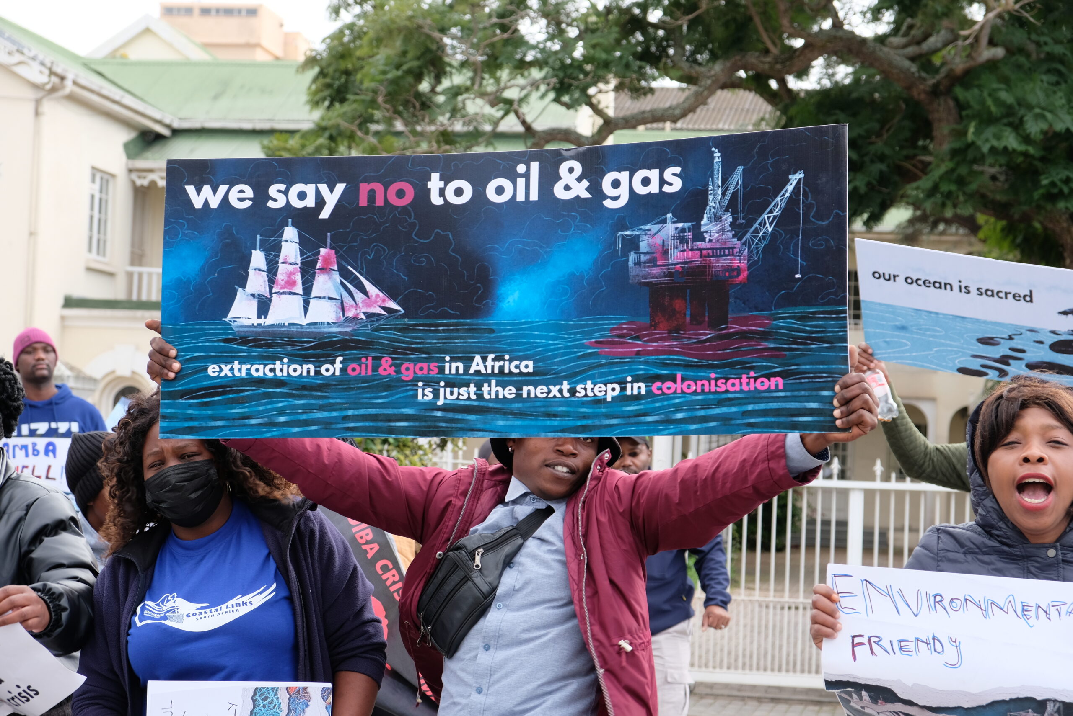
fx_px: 2177
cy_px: 358
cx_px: 536
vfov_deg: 18.7
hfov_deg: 27.7
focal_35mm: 73
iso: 400
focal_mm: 48.4
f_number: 5.6
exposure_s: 1/210
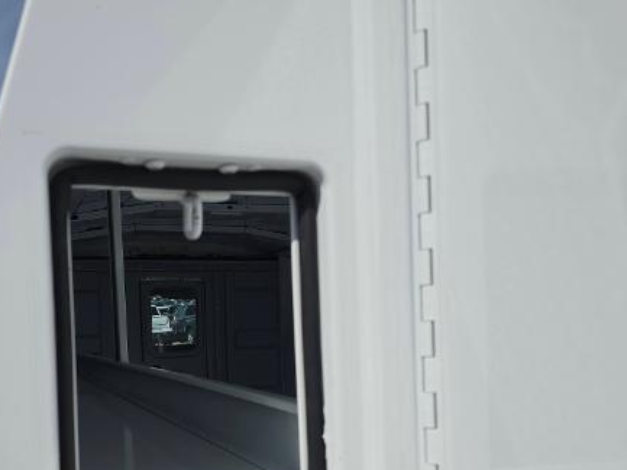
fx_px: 616
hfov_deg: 52.7
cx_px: 200
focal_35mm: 34
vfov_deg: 41.1
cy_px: 324
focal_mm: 6.3
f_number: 1.7
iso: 12
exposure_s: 1/2145
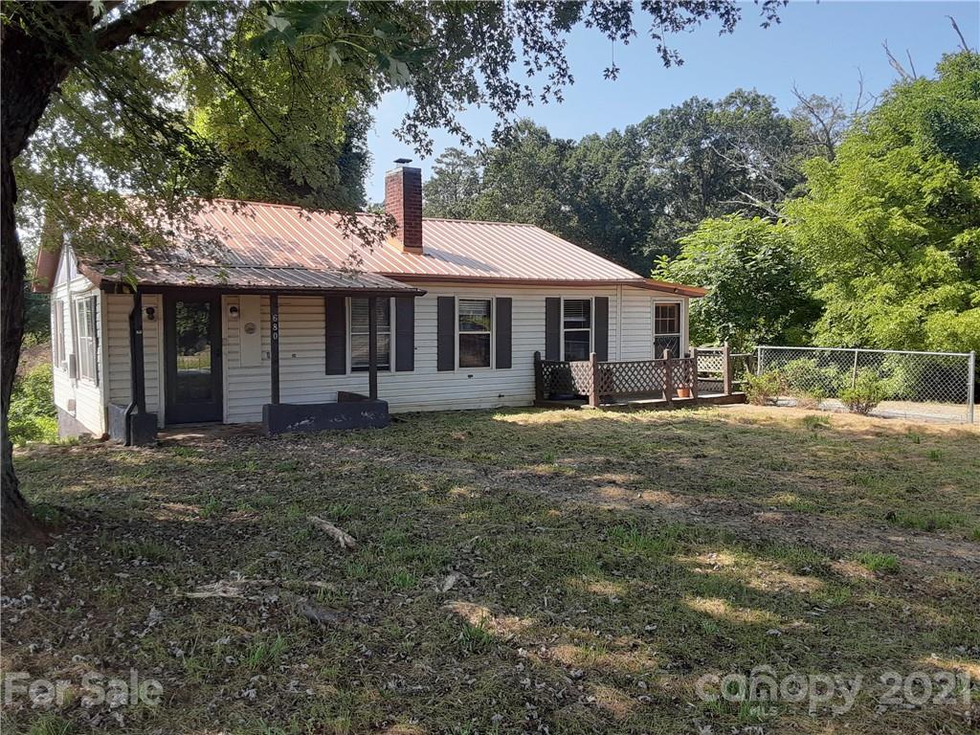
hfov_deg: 65.3
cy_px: 368
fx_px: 764
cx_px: 490
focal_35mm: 27
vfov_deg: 51.4
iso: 40
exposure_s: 1/518
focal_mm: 2.91
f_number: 1.9
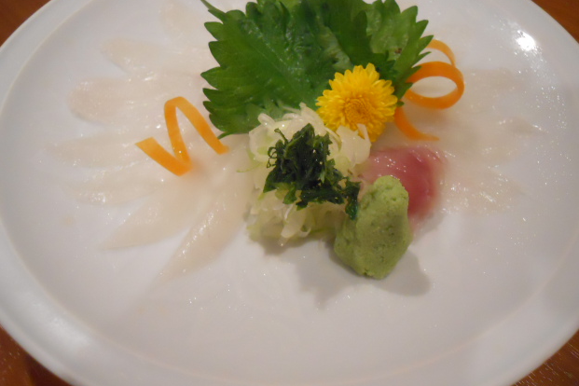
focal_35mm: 30
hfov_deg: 61.9
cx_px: 297
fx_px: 482
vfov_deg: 43.5
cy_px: 165
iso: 800
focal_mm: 5
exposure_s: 1/25
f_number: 2.7
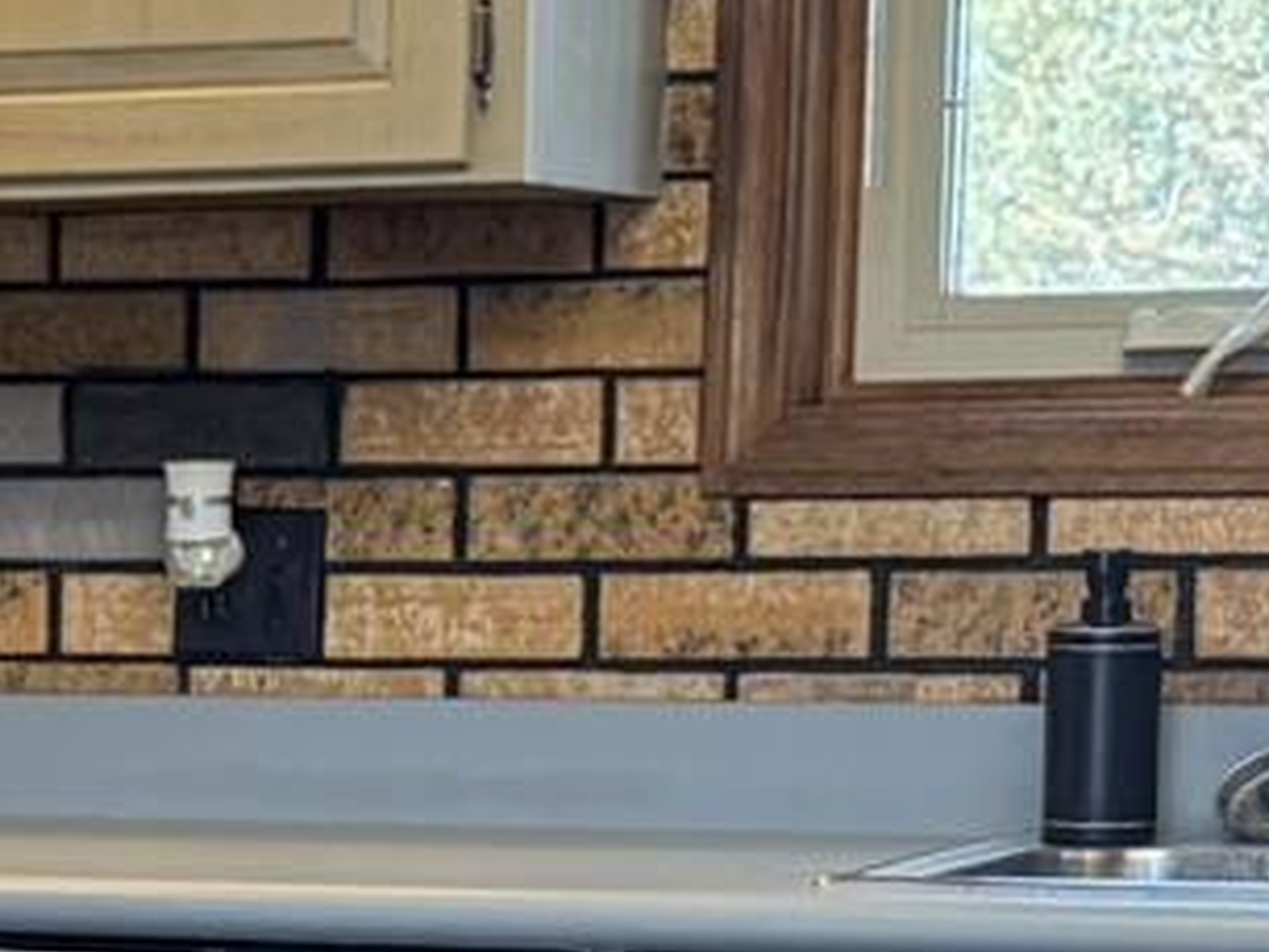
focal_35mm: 161
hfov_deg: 11.8
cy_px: 1118
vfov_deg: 9.1
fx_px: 5904
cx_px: -541
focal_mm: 6.76
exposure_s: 1/60
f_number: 1.78
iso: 250
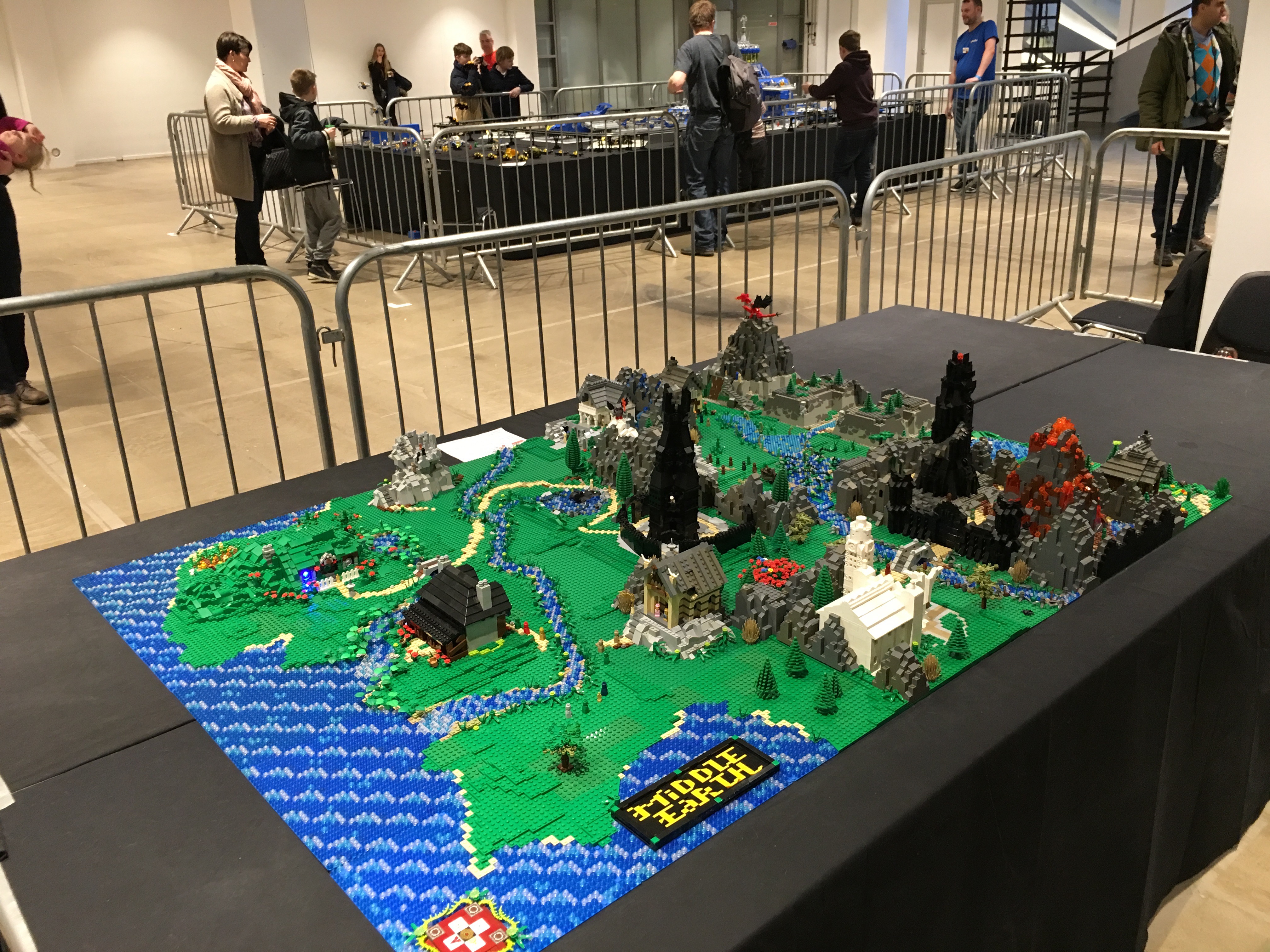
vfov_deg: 48.2
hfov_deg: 61.7
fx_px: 1064
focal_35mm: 29
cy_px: 476
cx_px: 635
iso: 80
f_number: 2.2
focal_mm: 4.15
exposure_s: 1/17
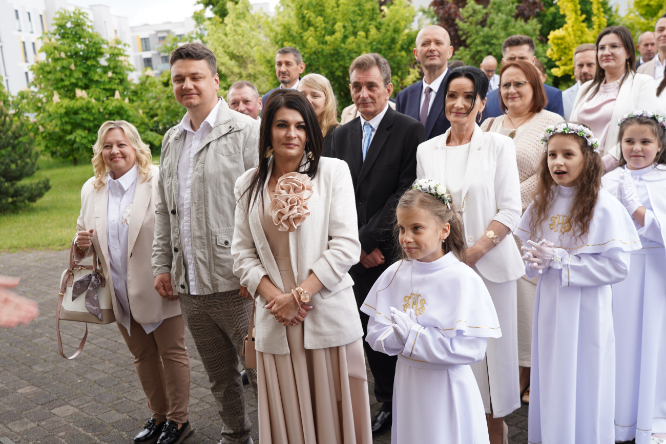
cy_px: 222
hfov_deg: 47.4
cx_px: 333
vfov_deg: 32.6
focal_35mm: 41
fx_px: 759
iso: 100
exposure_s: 1/100
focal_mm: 41
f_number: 5
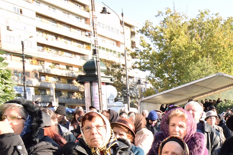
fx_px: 324
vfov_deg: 26.1
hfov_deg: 34.3
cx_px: 256
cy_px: 139
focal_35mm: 50
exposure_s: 1/80
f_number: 5
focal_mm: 10
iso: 100
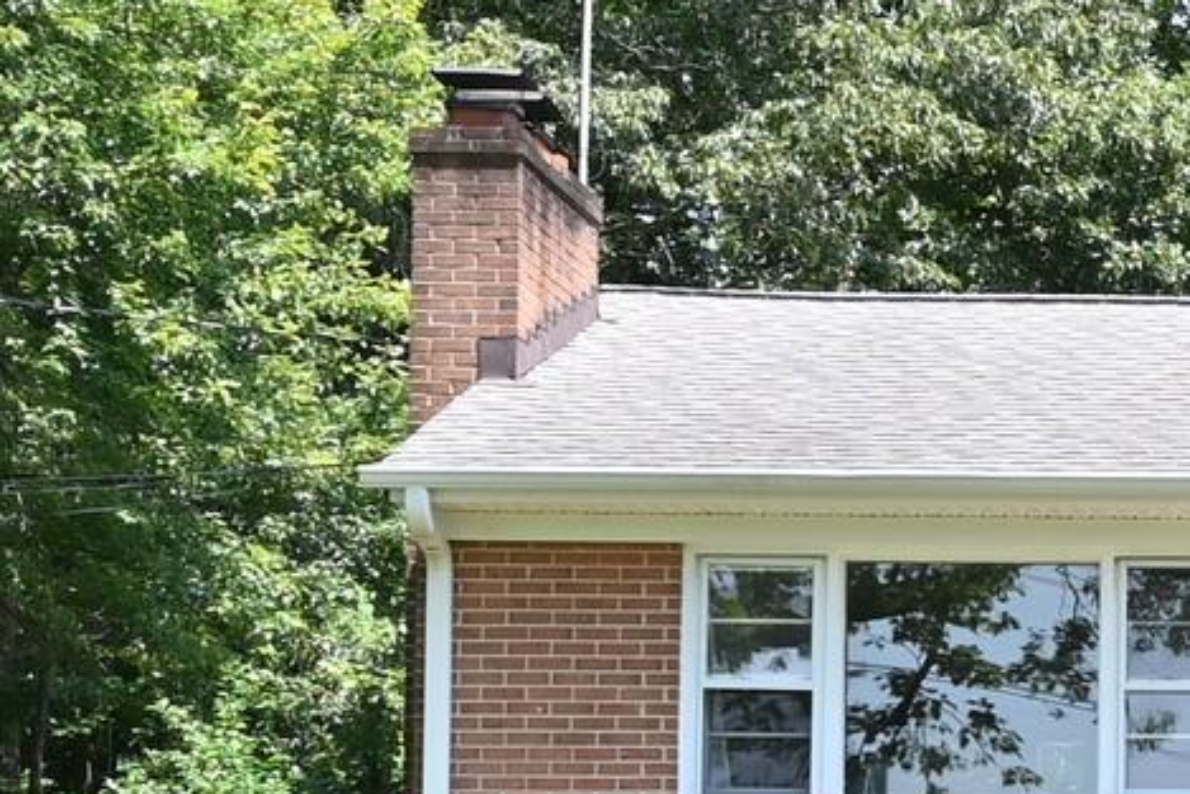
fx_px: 4761
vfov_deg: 9.5
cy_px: 816
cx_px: 1807
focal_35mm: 144
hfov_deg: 13.4
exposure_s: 1/250
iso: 100
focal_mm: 22
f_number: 7.1
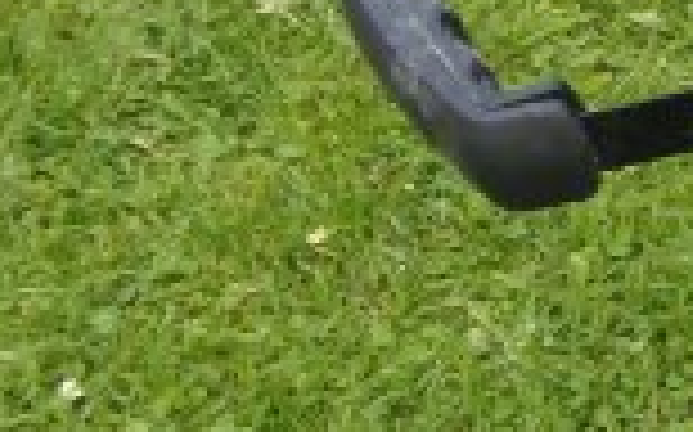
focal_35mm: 247
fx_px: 4662
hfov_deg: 8.1
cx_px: 1332
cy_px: 158
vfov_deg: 5.3
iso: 64
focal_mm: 10.4
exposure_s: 1/50
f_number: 3.9
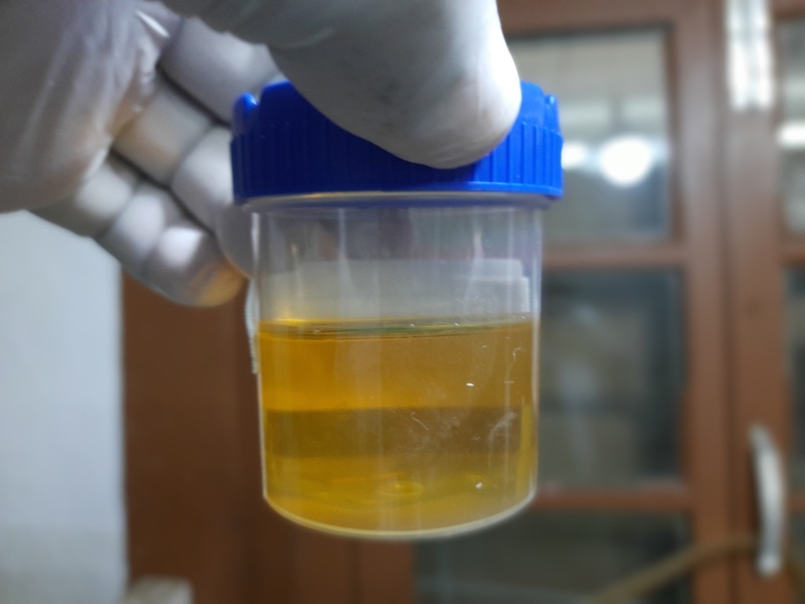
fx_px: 581
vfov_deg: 54.9
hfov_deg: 69.4
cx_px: 402
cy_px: 302
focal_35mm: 25
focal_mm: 4.6
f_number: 2
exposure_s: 1/33
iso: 320
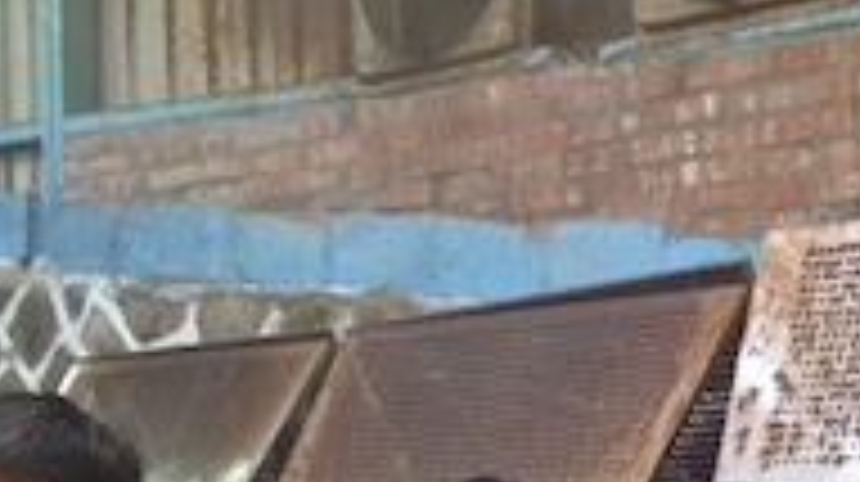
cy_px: 691
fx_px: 2278
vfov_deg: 11.6
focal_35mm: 100
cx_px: 828
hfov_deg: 20.8
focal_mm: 4.28
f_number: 2.4
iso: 250
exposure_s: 1/20
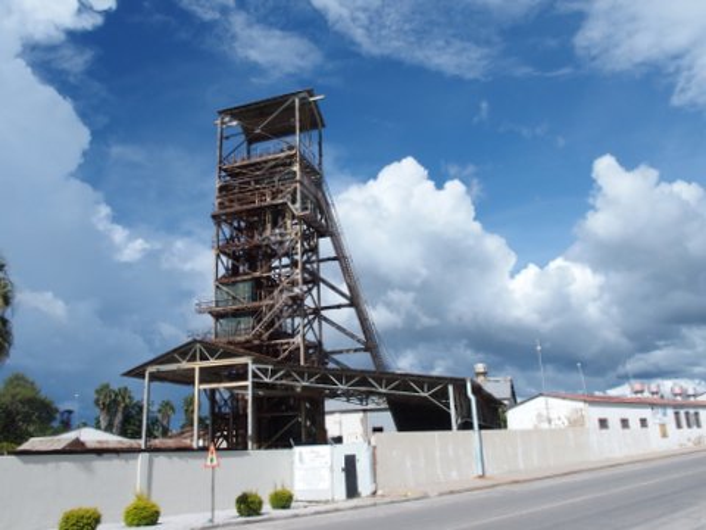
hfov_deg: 63.4
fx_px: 571
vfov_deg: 49.7
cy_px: 265
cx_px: 353
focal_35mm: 28
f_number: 5
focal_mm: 6
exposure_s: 1/800
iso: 100
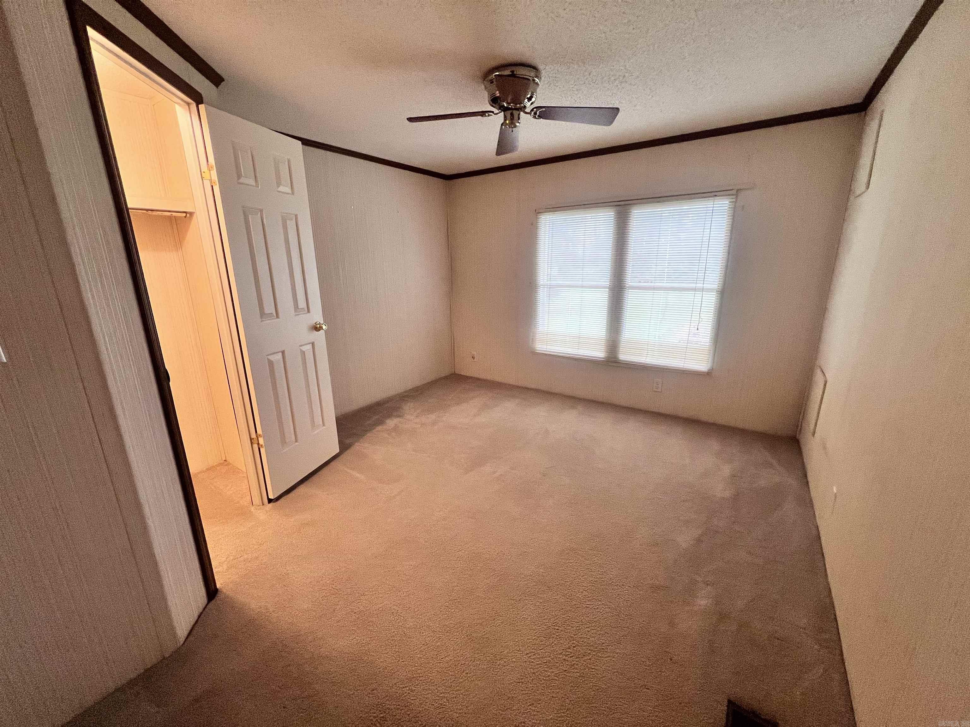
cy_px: 364
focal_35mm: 13
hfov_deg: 106.2
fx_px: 364
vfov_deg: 89.9
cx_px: 485
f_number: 1.8
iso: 320
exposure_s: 1/60
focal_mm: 1.57
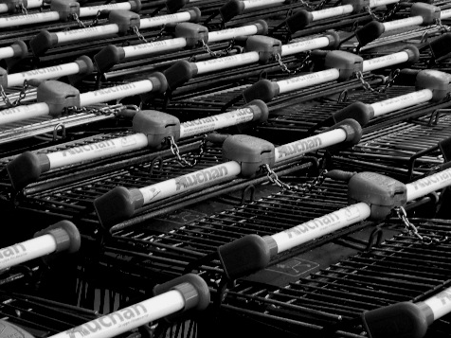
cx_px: 179
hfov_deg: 23.2
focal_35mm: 84
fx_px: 1094
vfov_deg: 17.5
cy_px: 239
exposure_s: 1/56.5
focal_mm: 7.5
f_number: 3.5
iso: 64
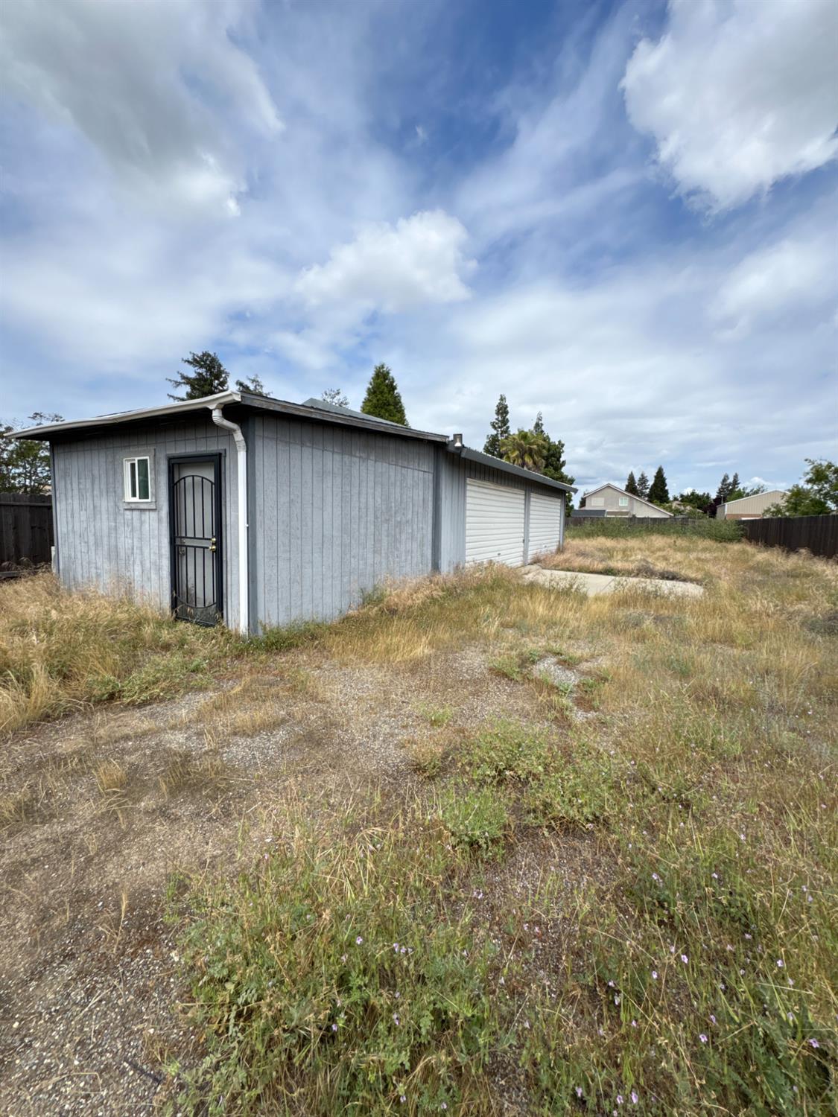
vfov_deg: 102.1
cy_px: 558
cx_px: 419
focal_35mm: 14
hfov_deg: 85.7
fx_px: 452
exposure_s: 1/2342
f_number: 2.2
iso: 50
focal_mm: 2.22
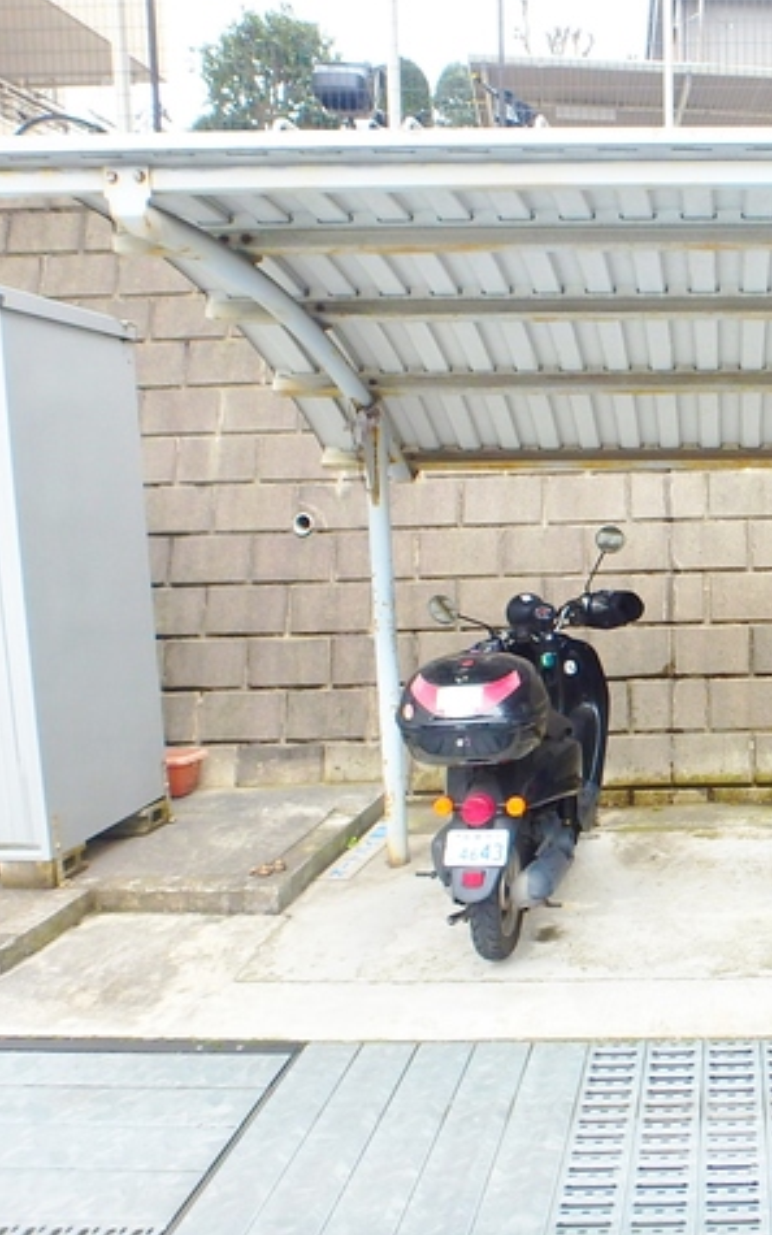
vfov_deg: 62.9
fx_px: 1010
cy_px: 619
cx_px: 743
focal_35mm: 30
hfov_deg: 38.0
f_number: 3.5
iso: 125
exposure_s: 1/80
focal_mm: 3.7
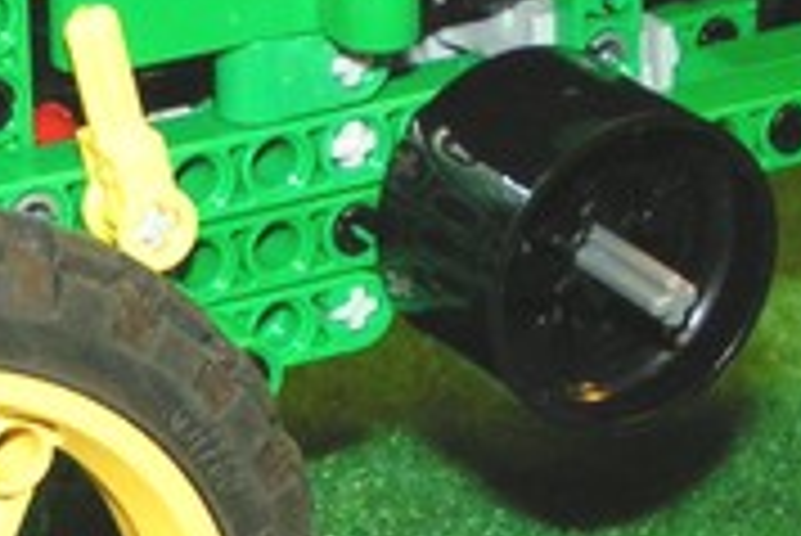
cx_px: 9
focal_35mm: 142
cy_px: 149
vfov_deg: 9.7
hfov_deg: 14.2
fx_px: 3162
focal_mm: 5.8
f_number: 2.8
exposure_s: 1/40
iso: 200
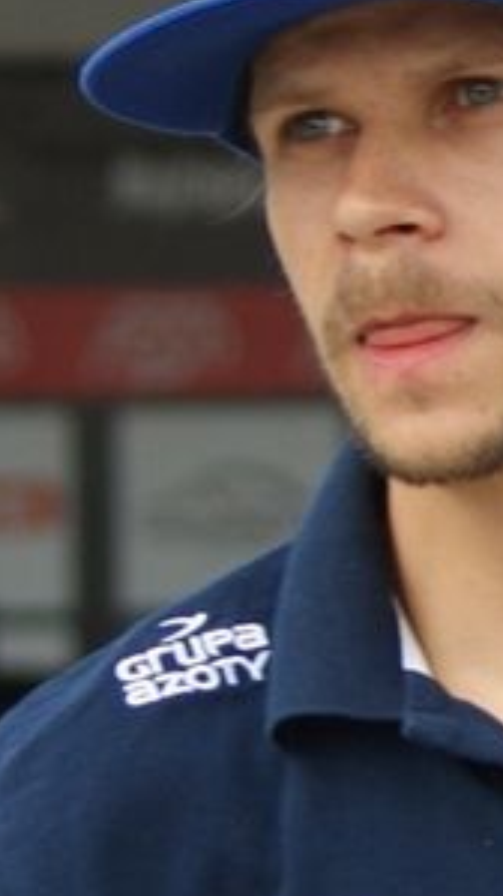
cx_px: 579
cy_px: 1100
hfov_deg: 3.3
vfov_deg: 5.9
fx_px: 8709
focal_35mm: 367
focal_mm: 70
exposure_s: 1/320
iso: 100
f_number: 4.5
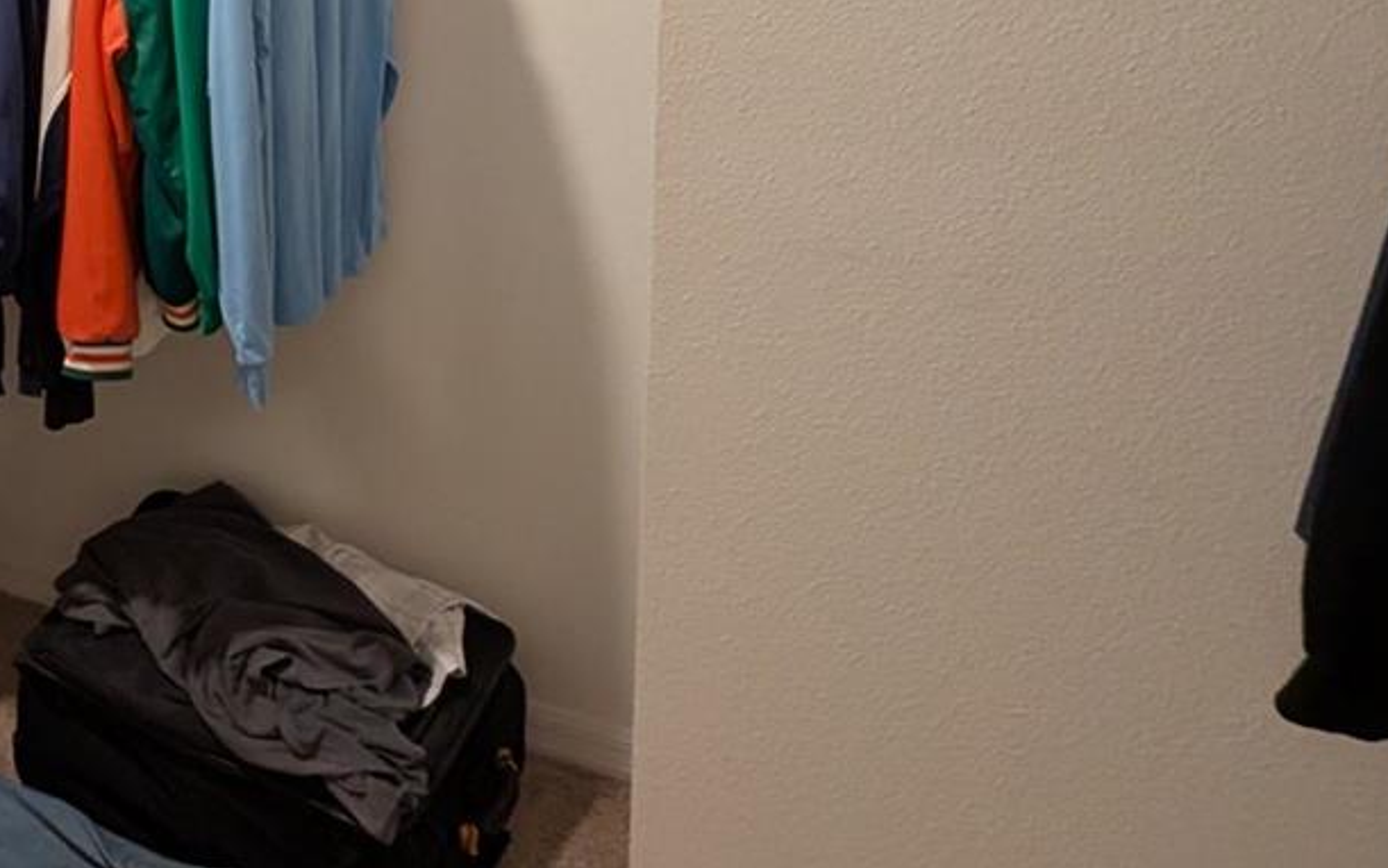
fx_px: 1362
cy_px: 52
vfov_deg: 33.1
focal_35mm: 36
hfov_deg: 46.0
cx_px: 23
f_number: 2.2
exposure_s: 1/40
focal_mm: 1.95
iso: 313
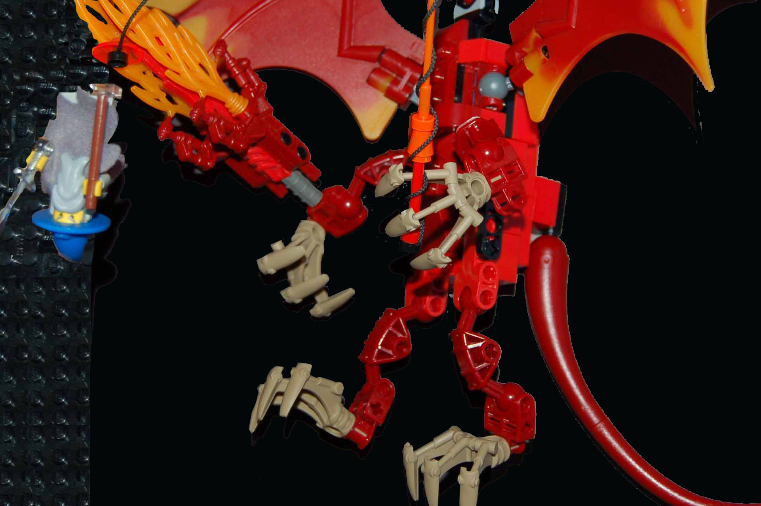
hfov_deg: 27.8
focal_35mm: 73
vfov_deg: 18.6
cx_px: 430
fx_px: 1537
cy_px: 176
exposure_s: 1/60
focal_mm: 31
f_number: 4.5
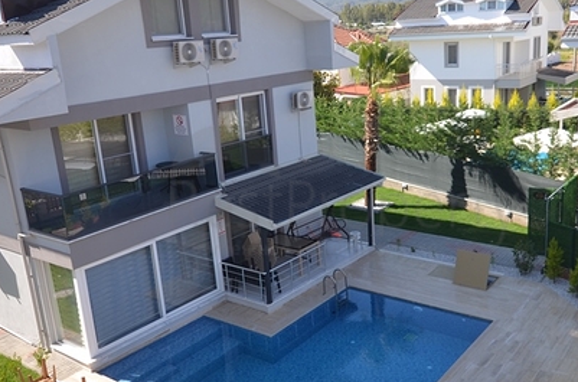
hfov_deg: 50.5
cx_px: 345
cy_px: 193
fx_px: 608
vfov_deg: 34.9
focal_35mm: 38
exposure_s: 1/200
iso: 100
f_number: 7.1
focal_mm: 14
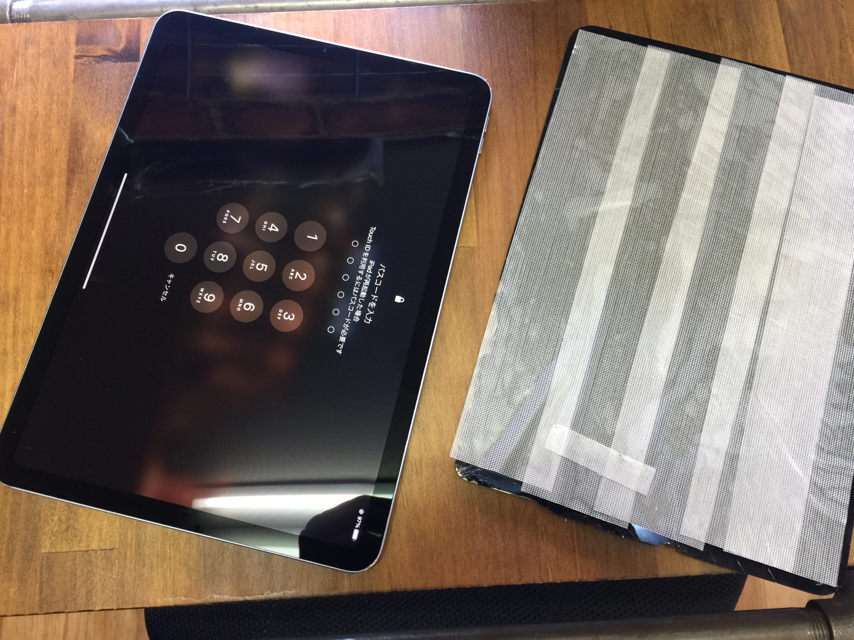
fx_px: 715
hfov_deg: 61.7
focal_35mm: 29
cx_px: 427
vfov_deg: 48.2
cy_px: 320
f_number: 2.2
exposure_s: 1/17
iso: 64
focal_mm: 4.15
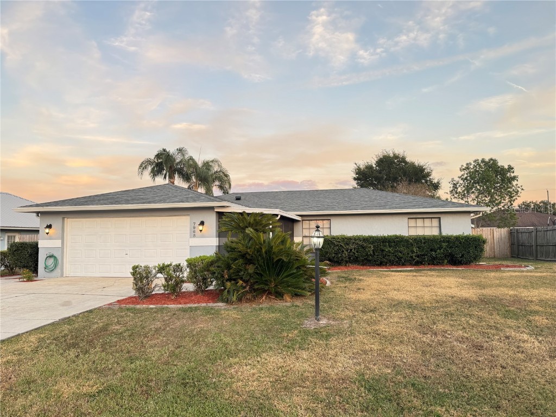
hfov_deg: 71.6
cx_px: 278
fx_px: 385
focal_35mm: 24
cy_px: 208
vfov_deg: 56.8
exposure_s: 1/120
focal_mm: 6.76
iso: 80
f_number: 1.78
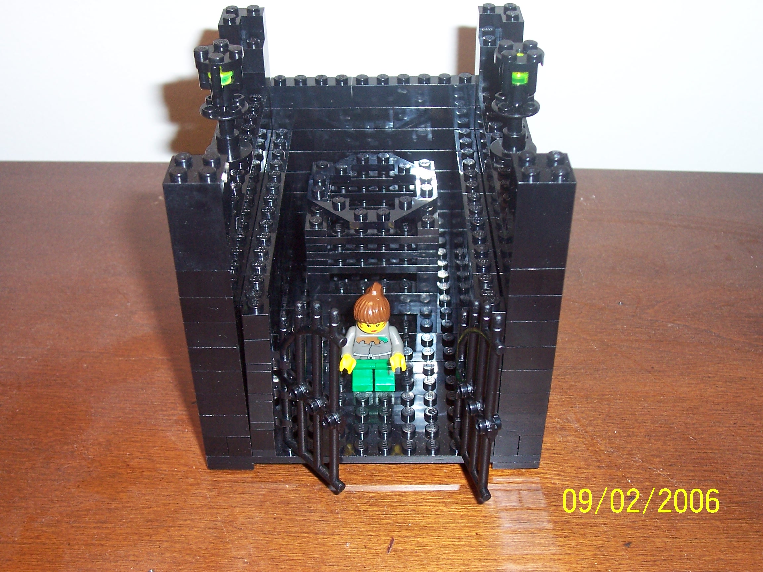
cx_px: 382
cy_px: 286
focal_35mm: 42
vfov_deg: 34.3
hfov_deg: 44.8
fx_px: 926
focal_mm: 7
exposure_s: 1/60
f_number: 3
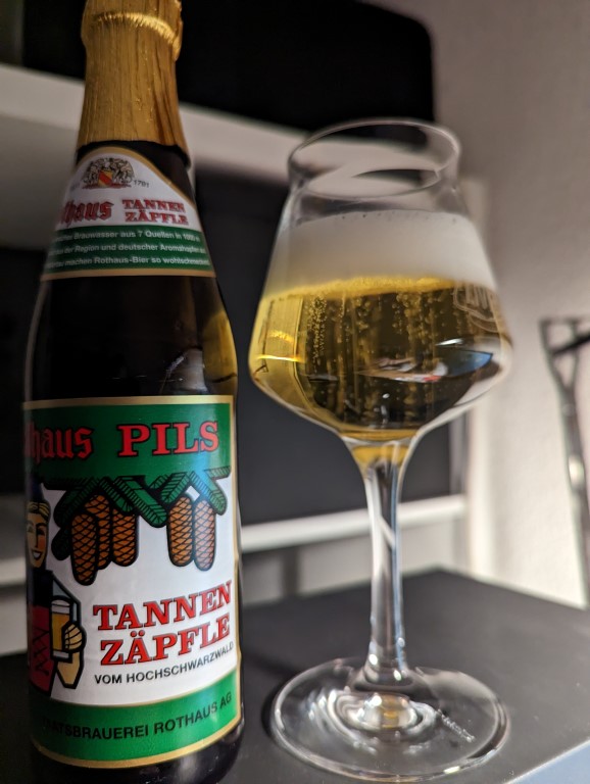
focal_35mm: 24
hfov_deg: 56.9
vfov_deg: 71.5
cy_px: 392
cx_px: 295
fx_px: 544
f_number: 1.85
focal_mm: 6.81
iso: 1041
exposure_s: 1/76.1
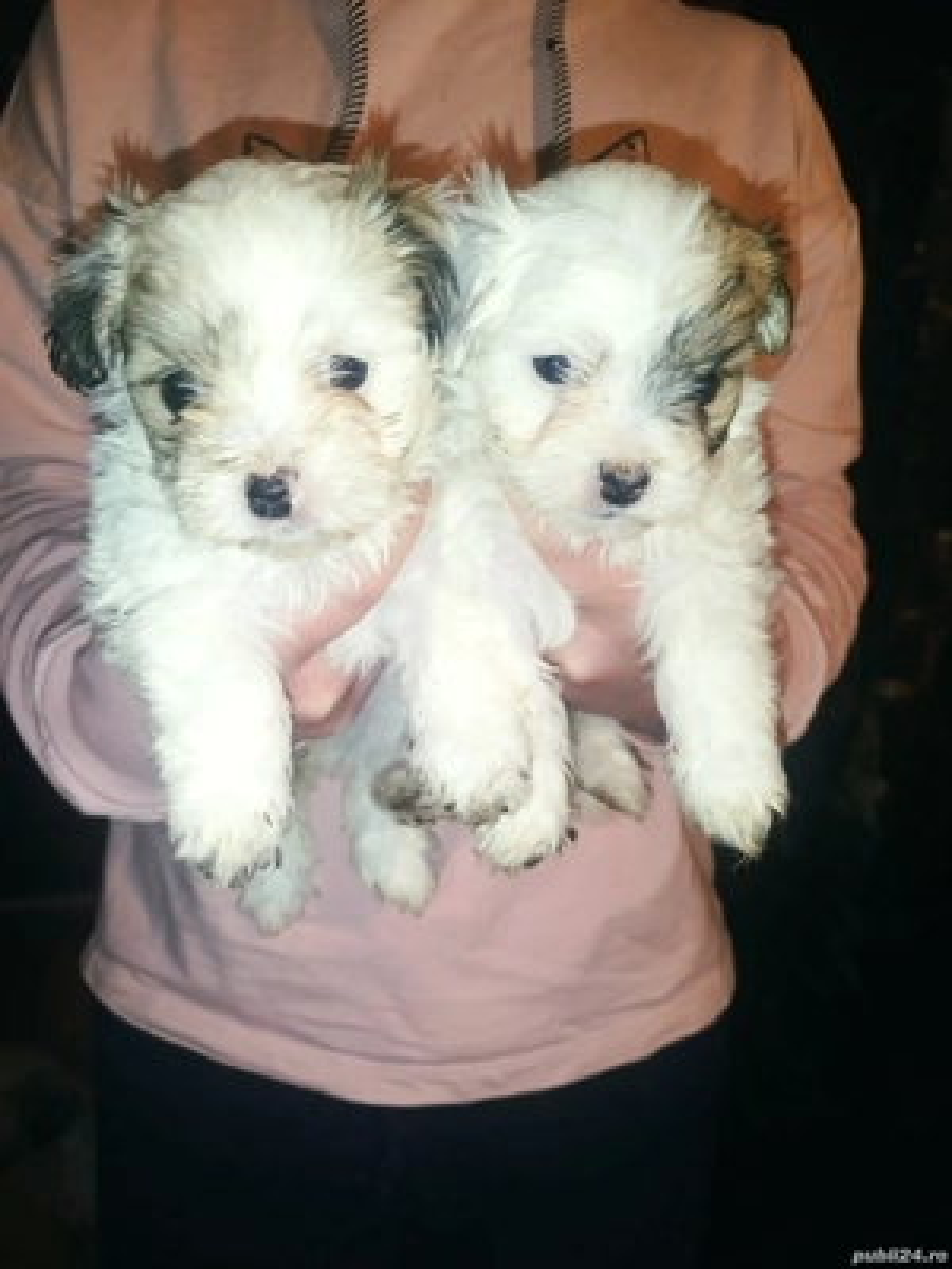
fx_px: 880
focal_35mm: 24
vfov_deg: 71.6
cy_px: 634
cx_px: 476
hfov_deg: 56.8
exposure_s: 1/50
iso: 320
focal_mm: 5.89
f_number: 1.89
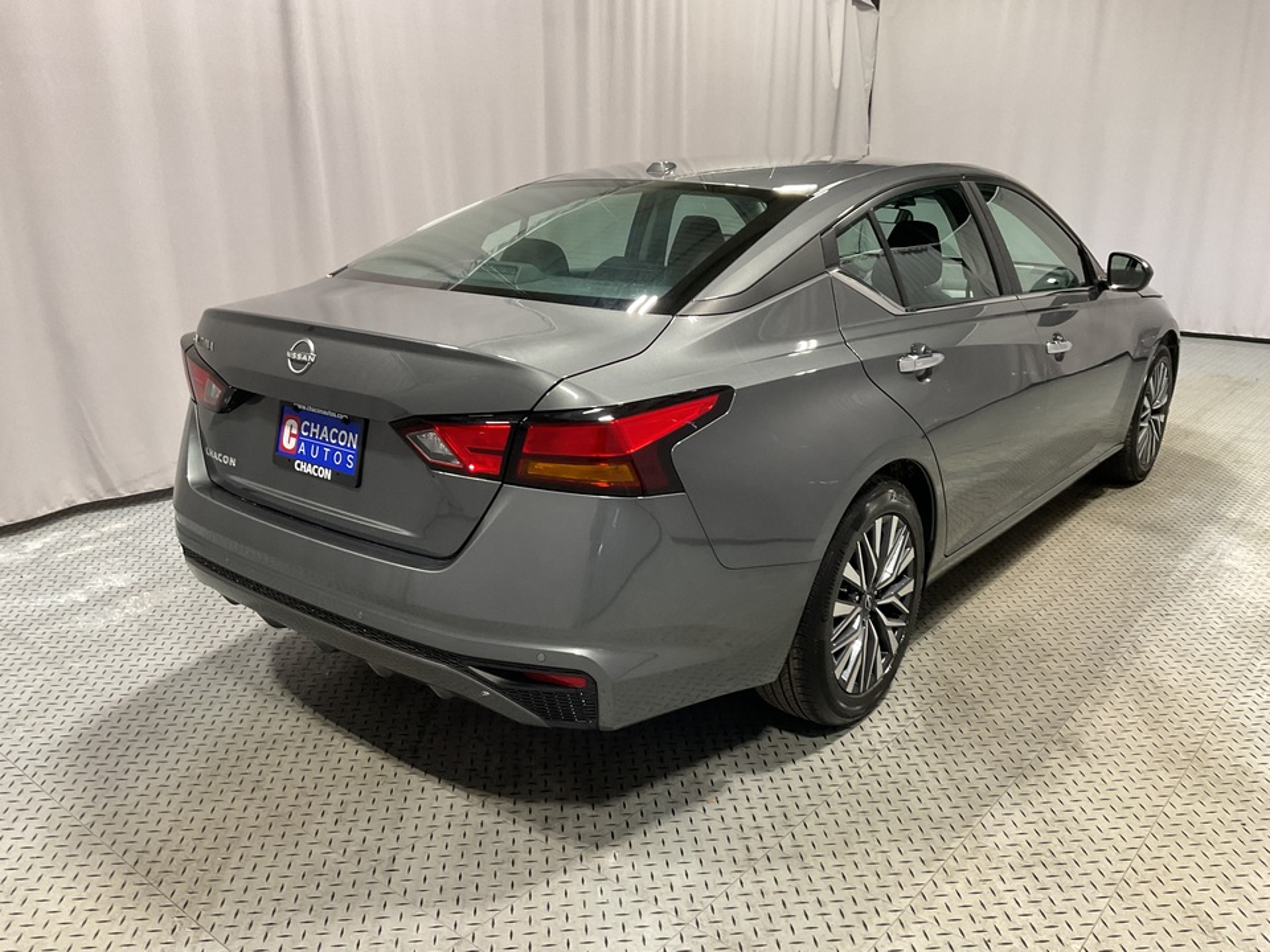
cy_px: 476
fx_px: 1064
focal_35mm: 29
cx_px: 635
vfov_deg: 48.2
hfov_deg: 61.7
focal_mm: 3
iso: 80
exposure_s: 1/60
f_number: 1.8
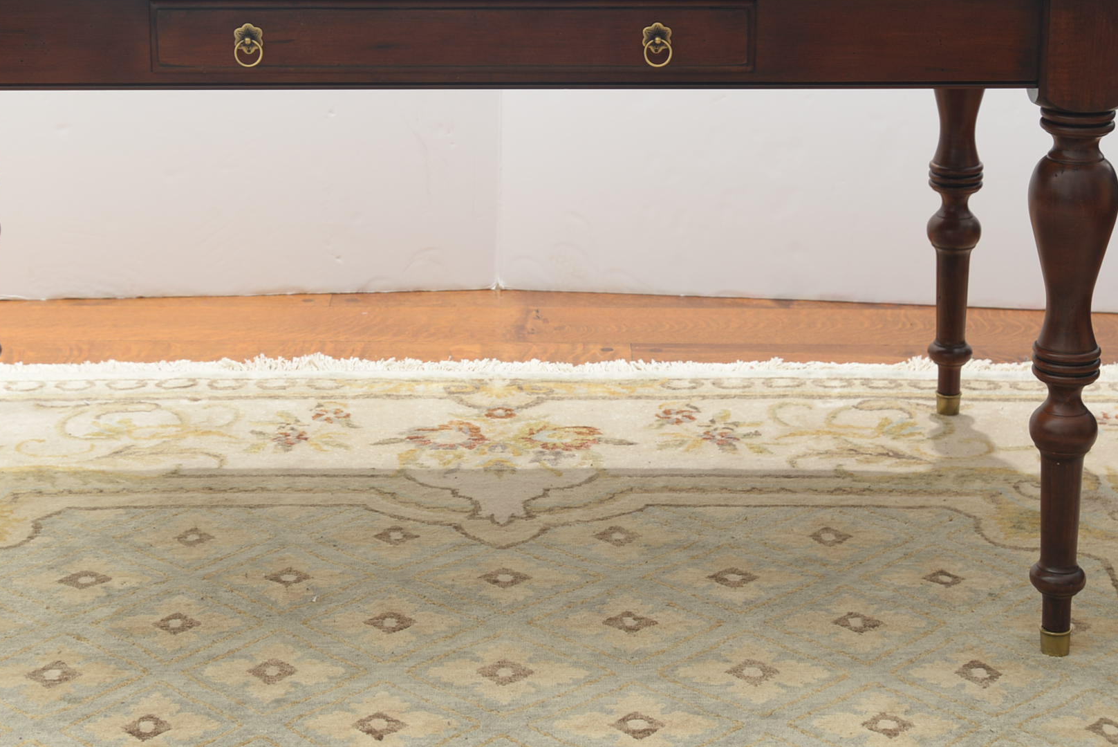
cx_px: 466
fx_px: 2890
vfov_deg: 14.6
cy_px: 131
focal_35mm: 93
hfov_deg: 21.9
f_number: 5.6
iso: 160
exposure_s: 1/100
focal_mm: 50
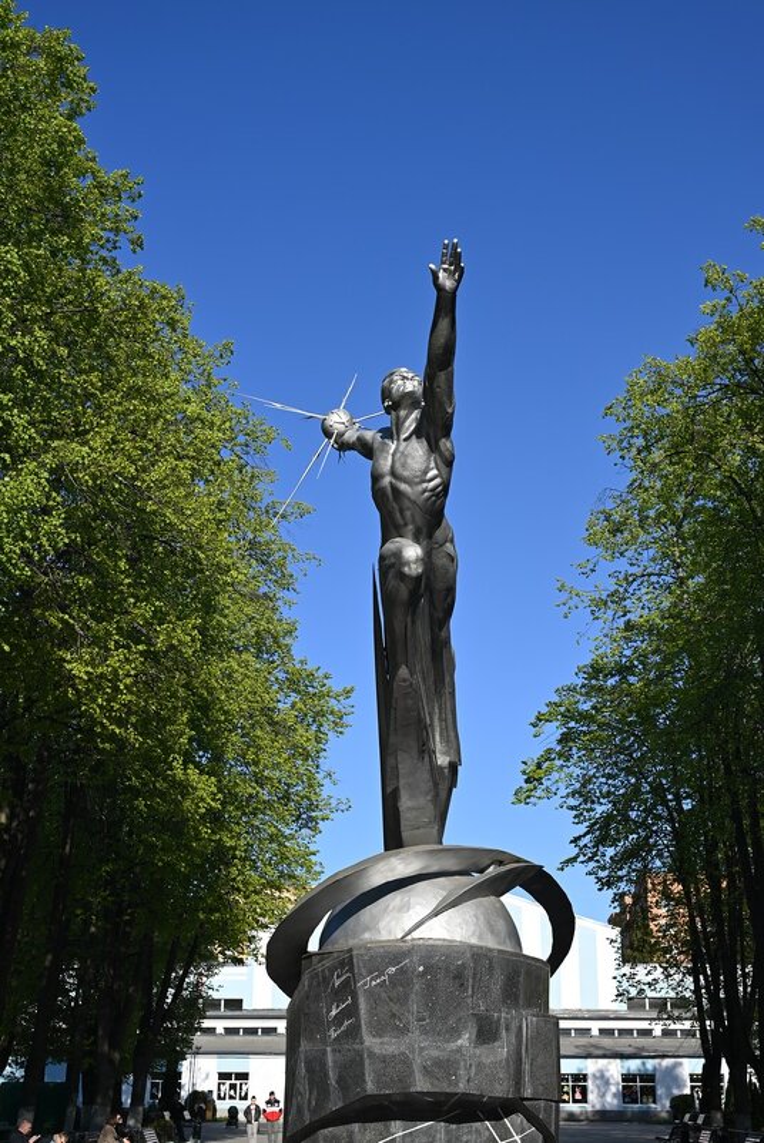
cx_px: 382
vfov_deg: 46.4
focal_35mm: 42
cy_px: 572
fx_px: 1335
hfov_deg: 31.9
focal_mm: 42
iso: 200
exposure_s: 1/2000
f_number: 4
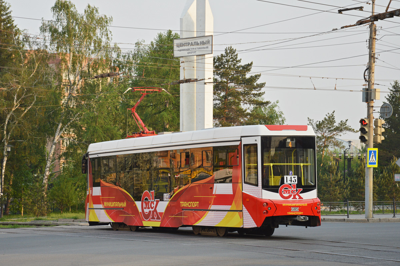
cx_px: 200
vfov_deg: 12.2
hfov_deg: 18.2
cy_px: 133
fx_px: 1250
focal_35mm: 112
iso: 200
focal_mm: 75
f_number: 6.3
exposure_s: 1/320
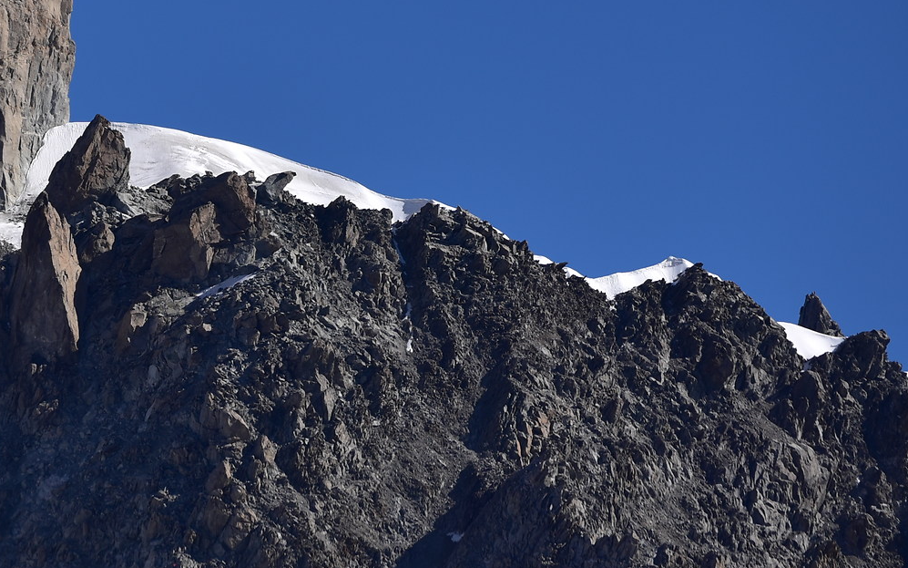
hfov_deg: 5.9
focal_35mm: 356
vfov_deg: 3.7
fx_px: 8809
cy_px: 100
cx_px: 49
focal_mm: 145
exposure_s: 1/1250
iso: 100
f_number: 4.8
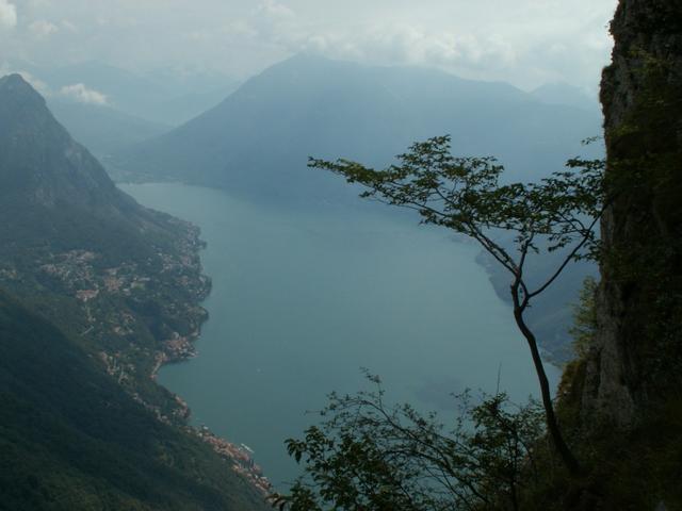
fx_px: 847
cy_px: 256
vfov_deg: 33.6
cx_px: 341
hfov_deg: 43.9
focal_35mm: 43
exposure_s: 1/250
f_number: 8
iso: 50
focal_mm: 7.22
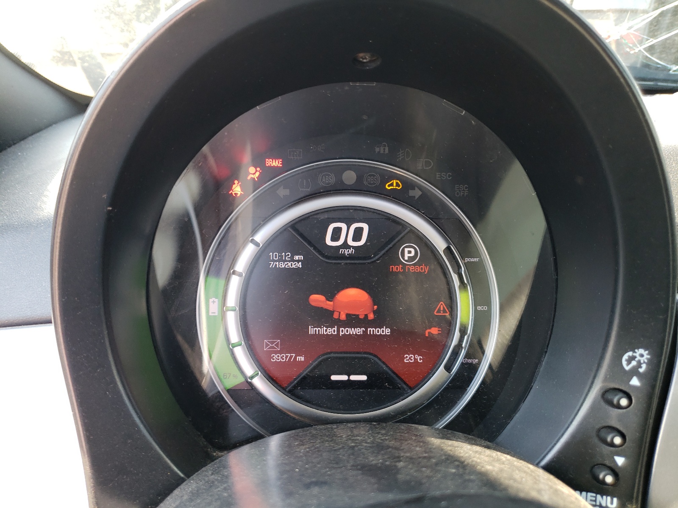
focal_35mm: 26
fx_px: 509
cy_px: 254
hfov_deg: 67.3
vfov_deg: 53.1
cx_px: 339
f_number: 1.5
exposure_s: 1/120
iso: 52
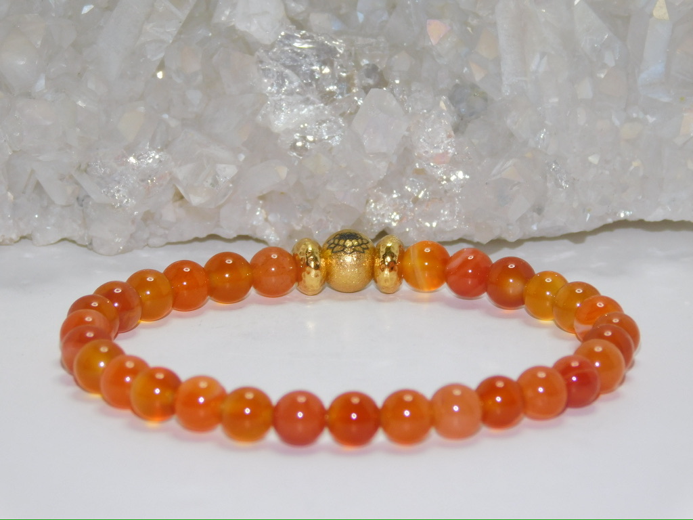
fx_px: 4645
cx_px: 346
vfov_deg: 6.4
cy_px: 260
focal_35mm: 232
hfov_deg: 8.5
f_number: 5.6
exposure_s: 1/60
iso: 200
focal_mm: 41.3
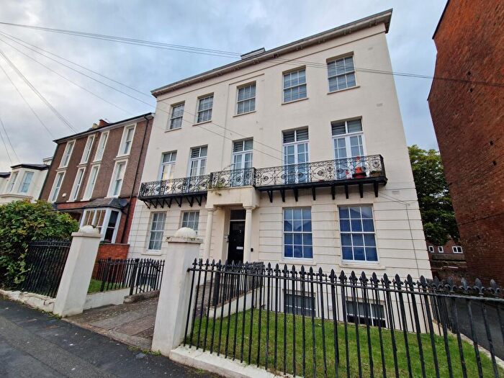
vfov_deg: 89.9
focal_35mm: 13
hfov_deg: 106.2
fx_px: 189
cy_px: 189
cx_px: 252
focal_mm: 2.2
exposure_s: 1/140
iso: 50
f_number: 2.2
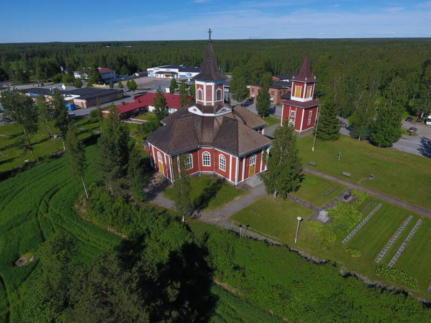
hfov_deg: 81.7
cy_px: 162
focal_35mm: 20
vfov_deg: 66.0
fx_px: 249
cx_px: 216
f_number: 2.8
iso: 100
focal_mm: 3.61
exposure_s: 1/1600
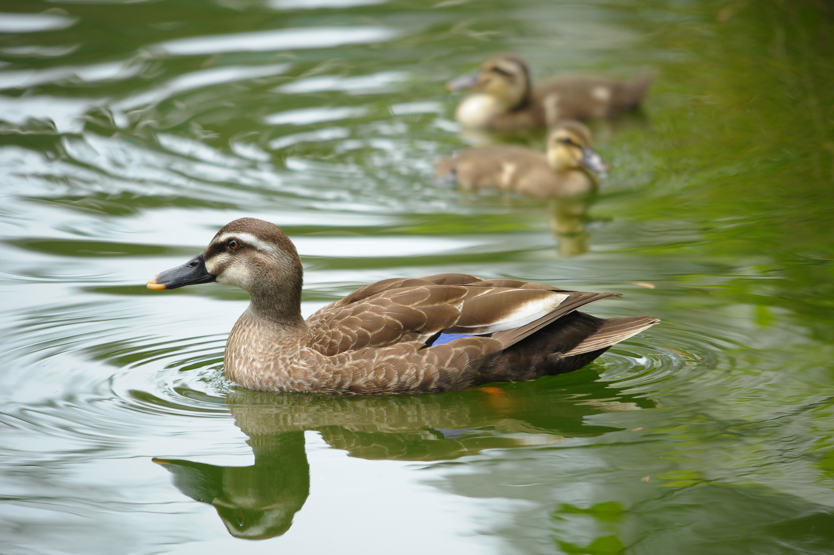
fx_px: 11576
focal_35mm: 500
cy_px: 278
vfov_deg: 2.7
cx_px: 417
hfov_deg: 4.1
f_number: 8
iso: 1600
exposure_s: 1/1250
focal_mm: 500
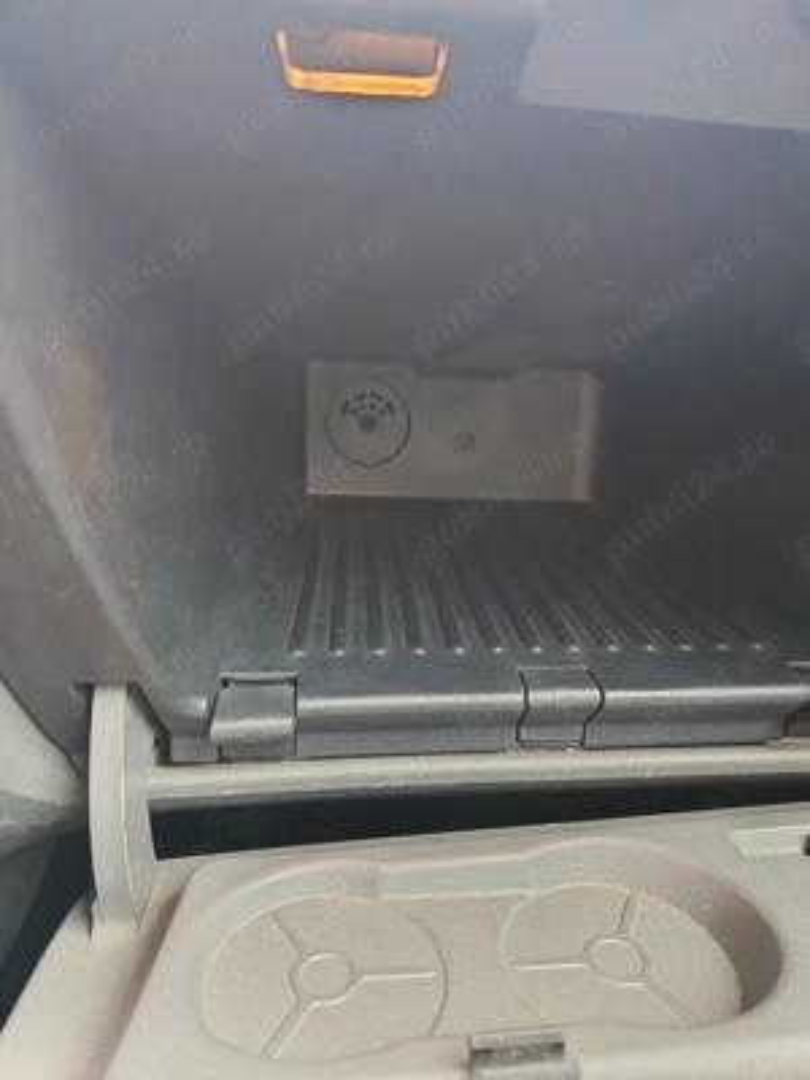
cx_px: 405
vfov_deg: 71.6
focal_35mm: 24
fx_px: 749
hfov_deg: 56.8
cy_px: 540
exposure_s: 1/30
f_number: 1.75
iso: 1831
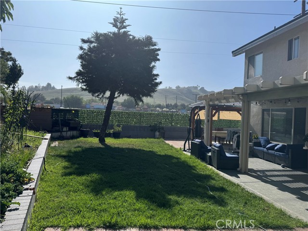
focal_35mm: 24
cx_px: 154
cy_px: 116
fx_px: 214
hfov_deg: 71.6
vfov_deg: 56.8
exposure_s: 1/7092
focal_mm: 6.76
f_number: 1.78
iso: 80
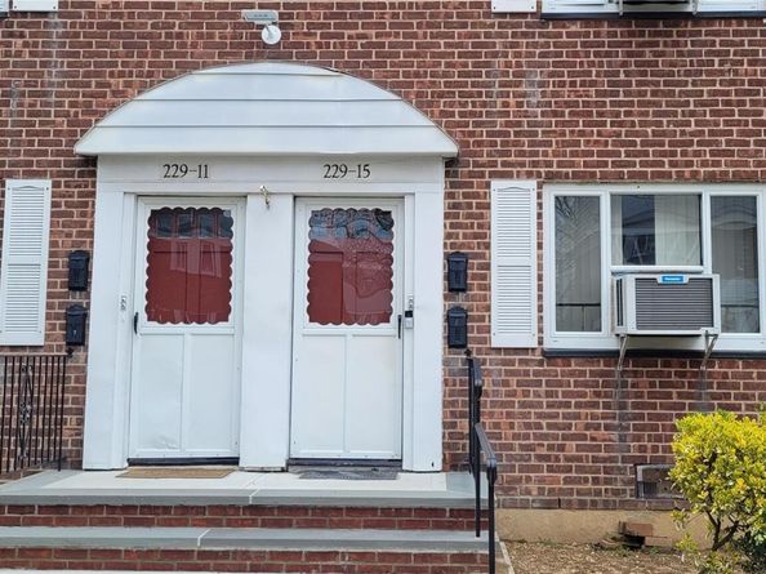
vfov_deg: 53.0
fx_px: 575
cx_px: 383
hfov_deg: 67.3
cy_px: 287
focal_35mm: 26
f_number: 1.8
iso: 40
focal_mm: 5.4
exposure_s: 1/621
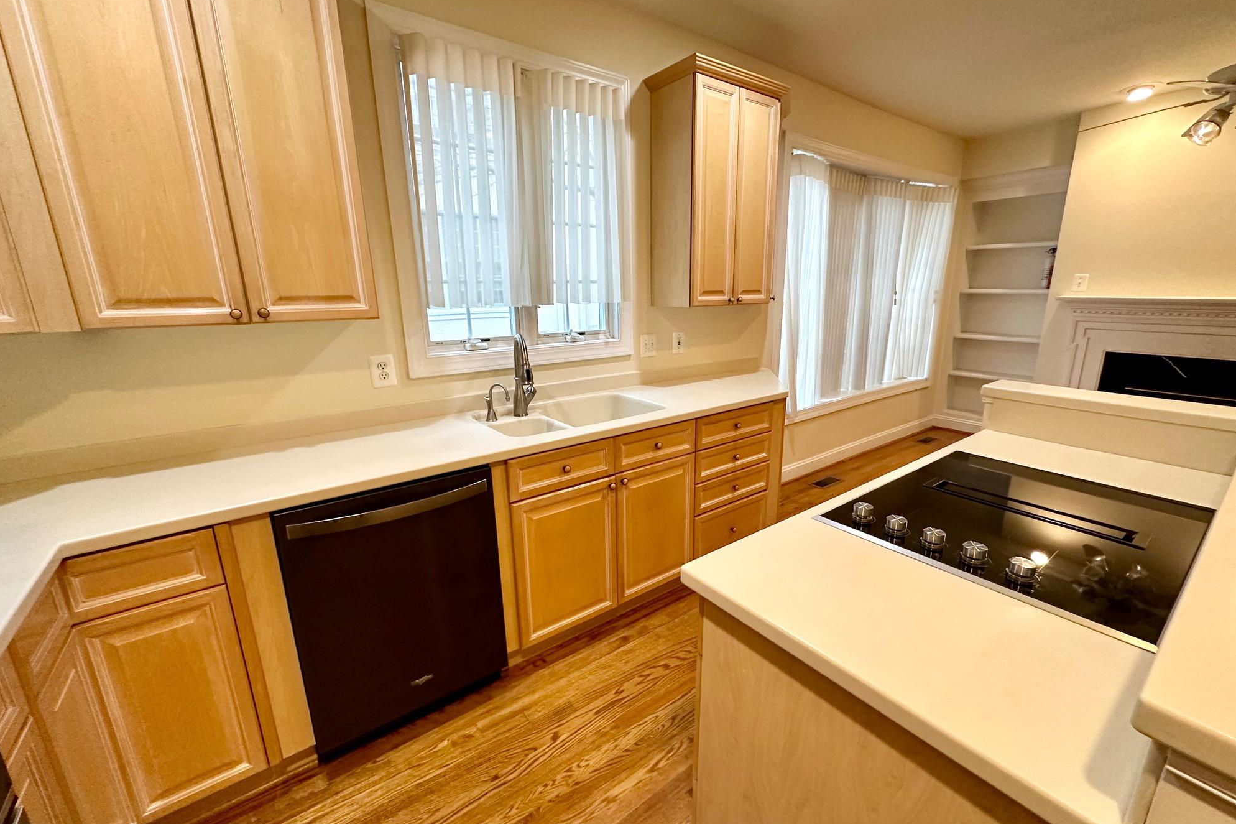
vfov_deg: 77.3
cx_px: 634
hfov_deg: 100.4
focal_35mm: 15
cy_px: 419
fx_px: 515
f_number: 2.2
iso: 320
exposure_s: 1/120
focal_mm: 2.22
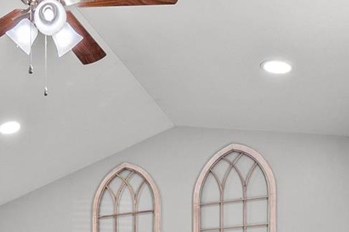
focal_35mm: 52
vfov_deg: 21.6
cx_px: 60
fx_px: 504
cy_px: 352
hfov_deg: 36.6
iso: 400
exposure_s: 1/30
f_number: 6.3
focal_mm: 8
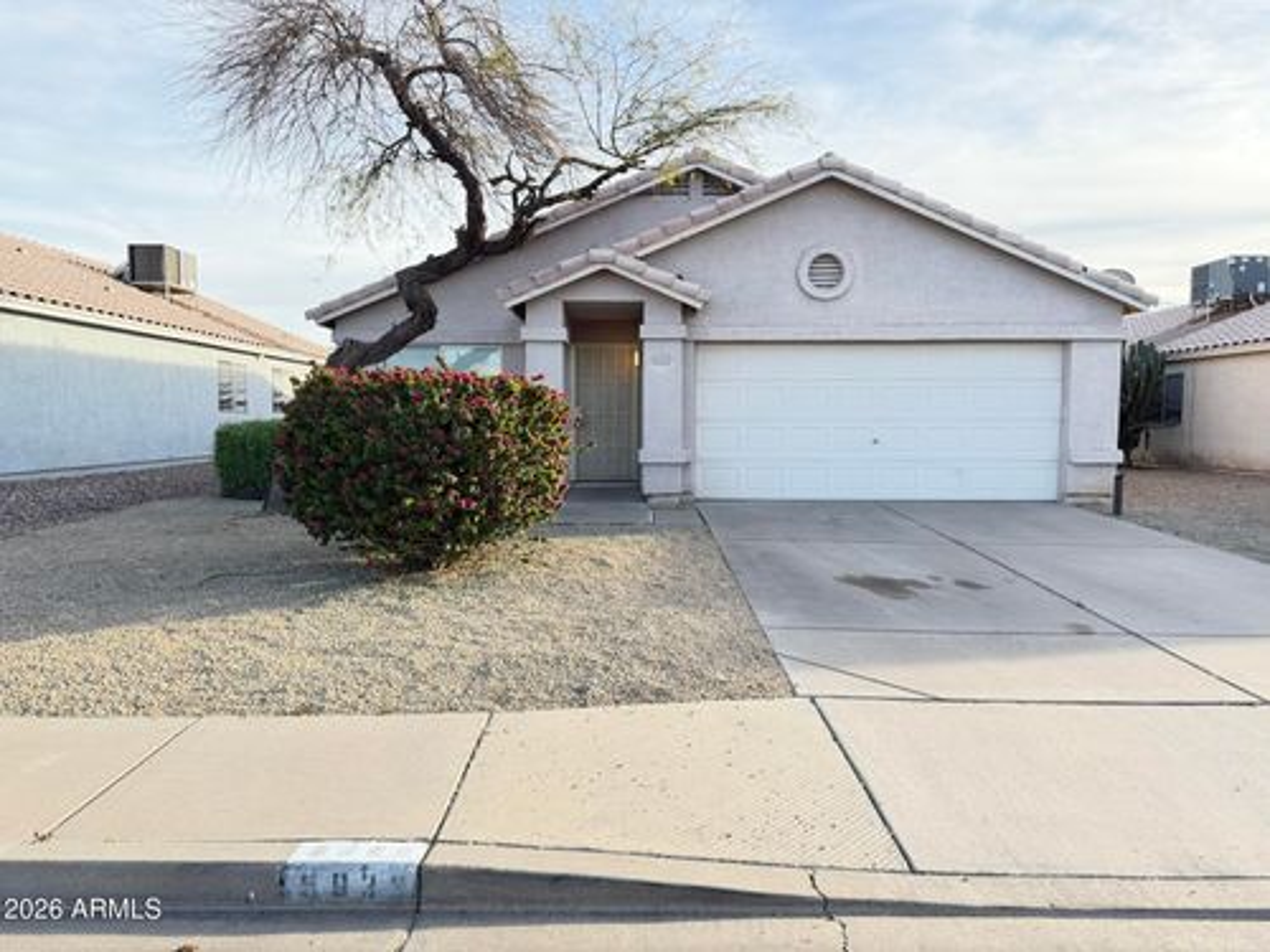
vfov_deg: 56.8
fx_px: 881
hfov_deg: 71.6
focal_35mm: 24
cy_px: 476
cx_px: 635
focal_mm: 6.76
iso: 100
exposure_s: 1/665
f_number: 1.78
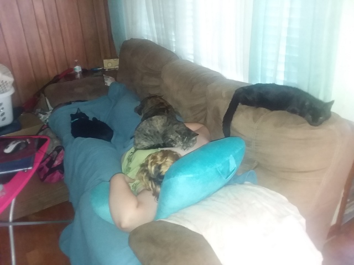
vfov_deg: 48.2
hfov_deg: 61.7
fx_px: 297
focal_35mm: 29
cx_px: 177
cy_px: 132
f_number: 1.9
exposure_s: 1/15
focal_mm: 2.47
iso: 200
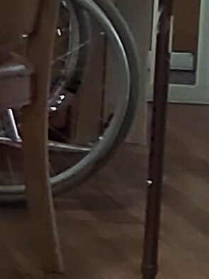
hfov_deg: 4.3
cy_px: -217
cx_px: -1070
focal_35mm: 267
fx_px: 2148
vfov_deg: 7.2
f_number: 1.8
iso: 250
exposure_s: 1/40
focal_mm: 3.98
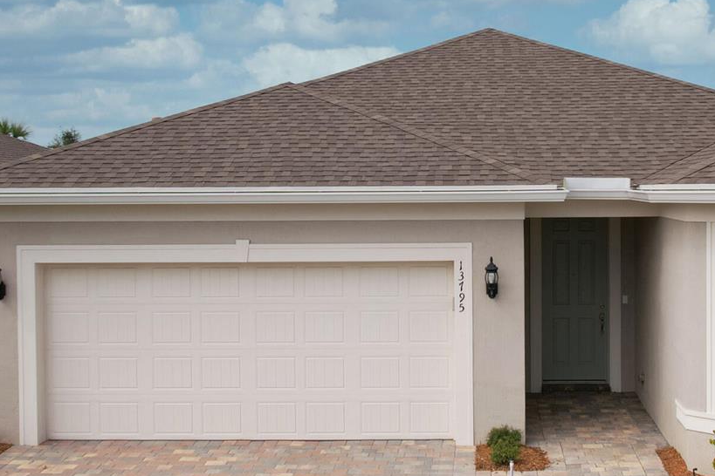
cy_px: 216
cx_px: 473
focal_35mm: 55
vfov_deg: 24.6
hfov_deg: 35.9
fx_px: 1092
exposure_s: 1/80
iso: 100
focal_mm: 8.4
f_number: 2.8
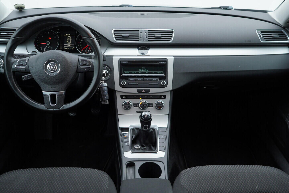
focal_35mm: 36
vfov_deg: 36.9
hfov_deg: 53.1
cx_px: 144
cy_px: 96
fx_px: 289
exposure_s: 1/40
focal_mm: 24
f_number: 3.2
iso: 125
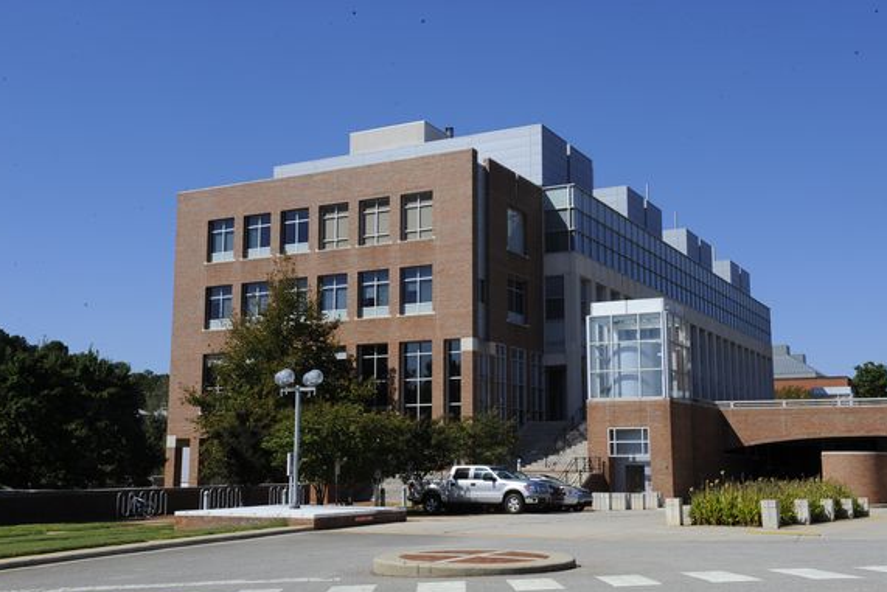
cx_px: 450
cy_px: 298
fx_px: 1035
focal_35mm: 42
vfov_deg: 31.9
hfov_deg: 46.4
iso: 250
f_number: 18
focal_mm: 40
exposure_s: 1/125
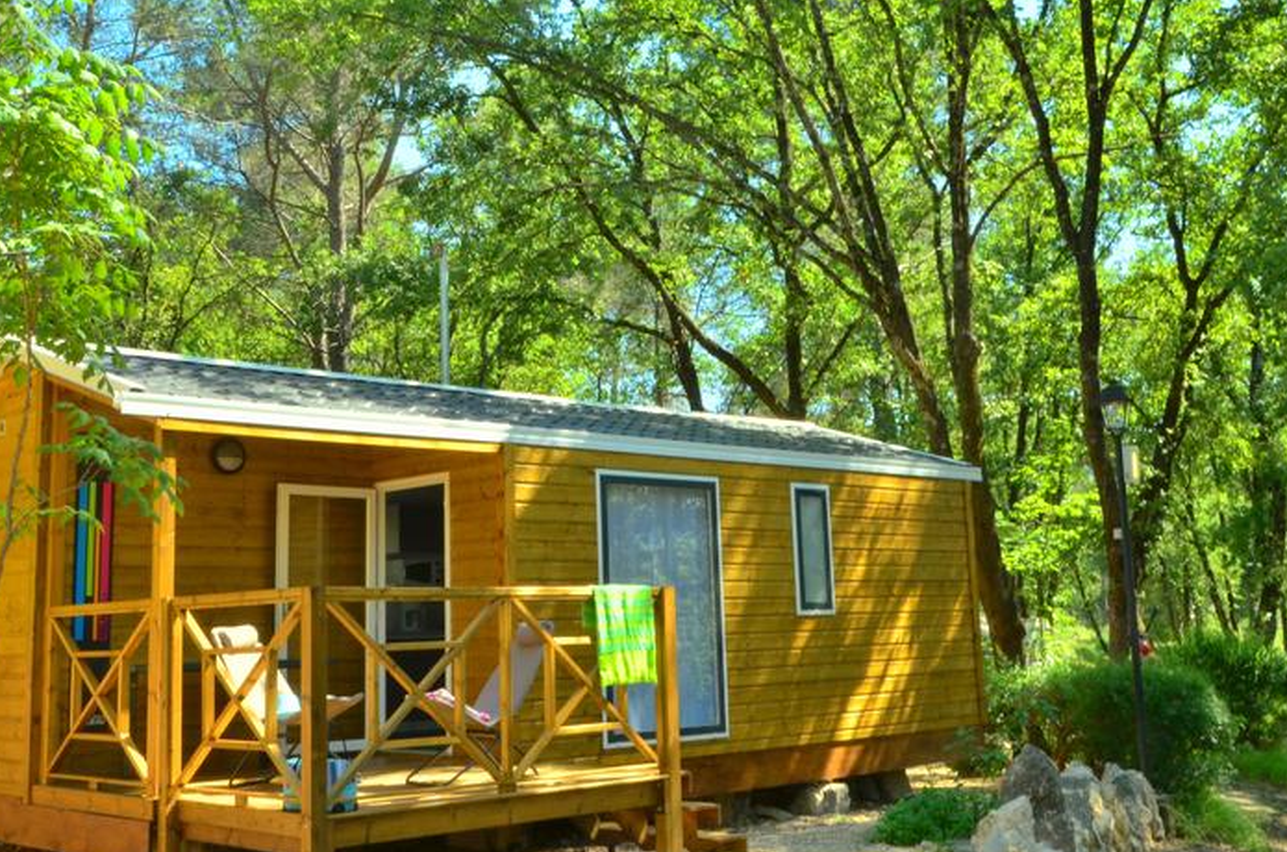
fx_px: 1534
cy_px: 332
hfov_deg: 45.5
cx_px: 637
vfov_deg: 30.9
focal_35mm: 43
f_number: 22
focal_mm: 22
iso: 320
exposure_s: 1/40
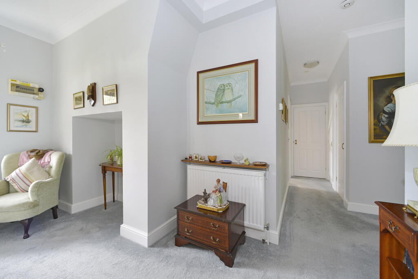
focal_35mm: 14
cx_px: 209
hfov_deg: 104.2
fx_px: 163
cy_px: 140
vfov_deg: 81.2
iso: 400
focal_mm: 14
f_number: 7.1
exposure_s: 1/20
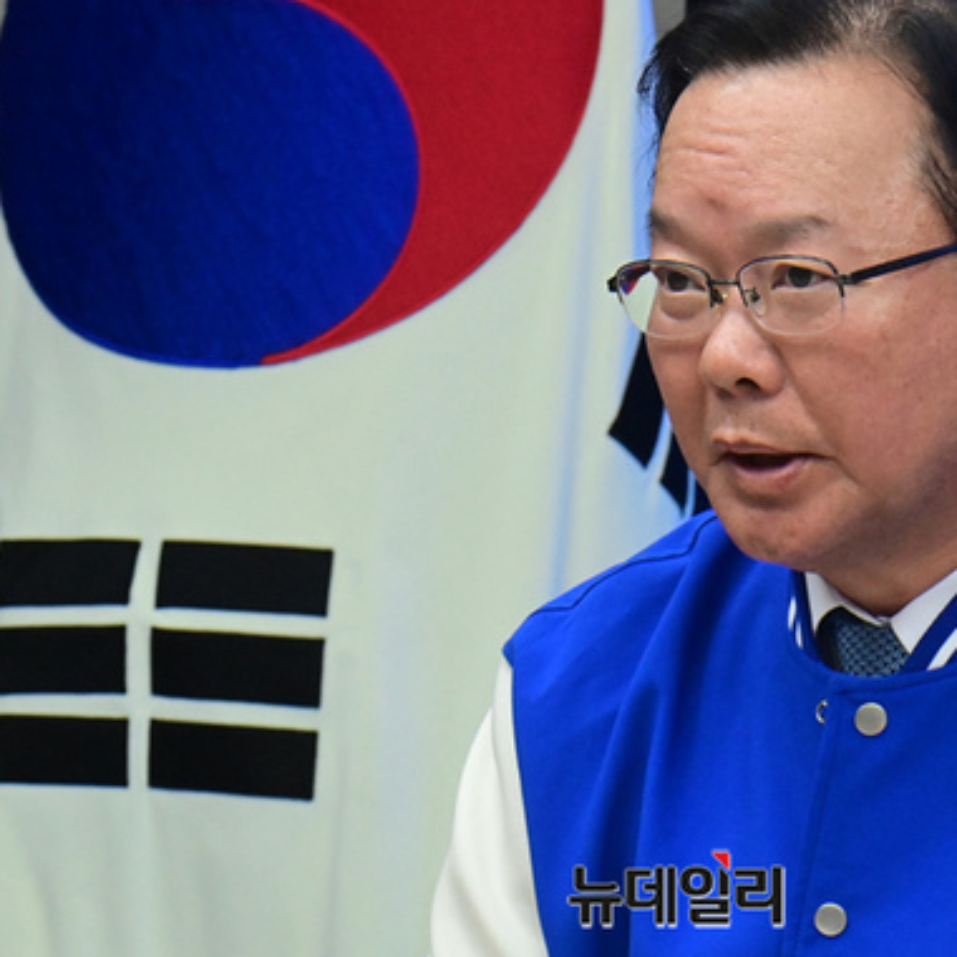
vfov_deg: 5.6
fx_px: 9853
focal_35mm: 315
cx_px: 674
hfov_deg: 5.6
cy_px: 426
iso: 6400
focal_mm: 220
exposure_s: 1/250
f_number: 16
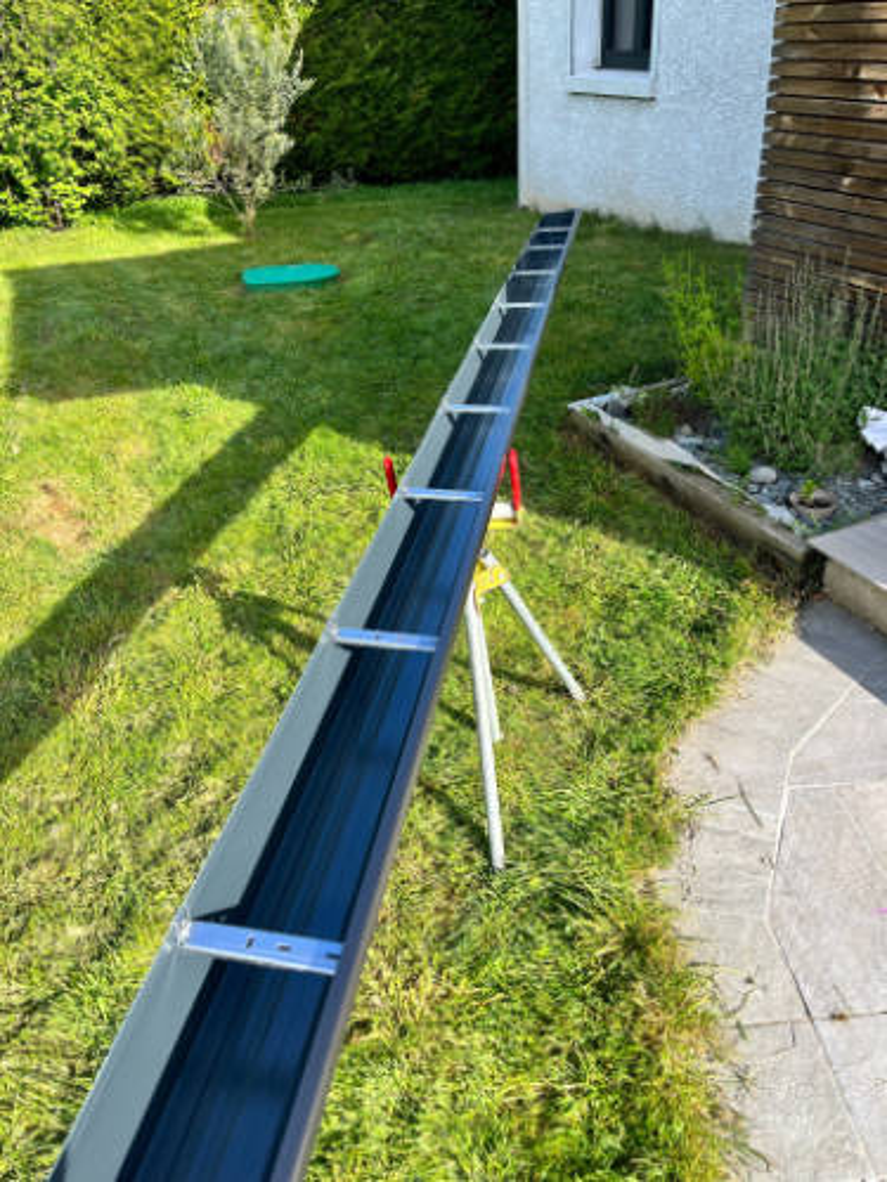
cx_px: 444
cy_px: 591
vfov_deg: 67.3
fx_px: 888
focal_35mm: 26
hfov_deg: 53.1
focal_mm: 5.1
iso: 50
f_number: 1.6
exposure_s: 1/845
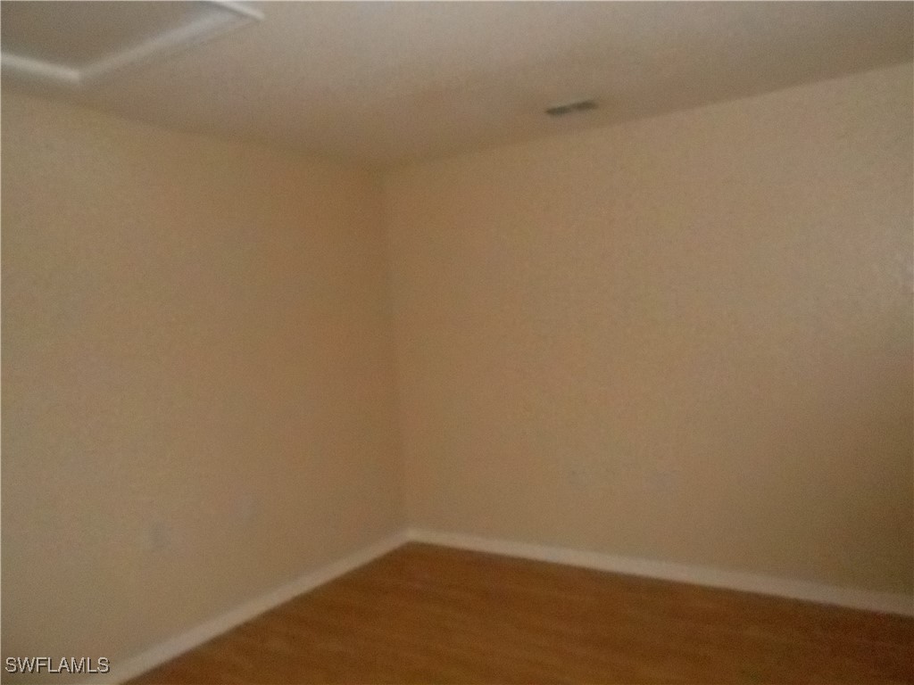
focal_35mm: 26
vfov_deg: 53.1
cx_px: 457
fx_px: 687
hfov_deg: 67.3
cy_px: 342
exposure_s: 1/25
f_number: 11.5
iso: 1600
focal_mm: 4.6
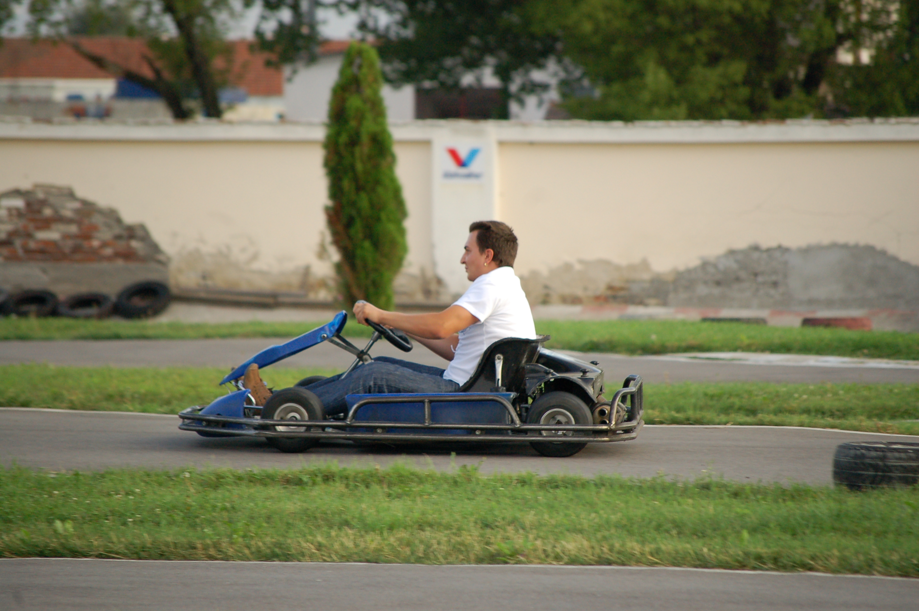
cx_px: 460
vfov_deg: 5.2
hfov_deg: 7.9
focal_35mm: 262
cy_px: 306
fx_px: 6695
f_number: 5.6
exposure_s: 1/500
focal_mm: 175
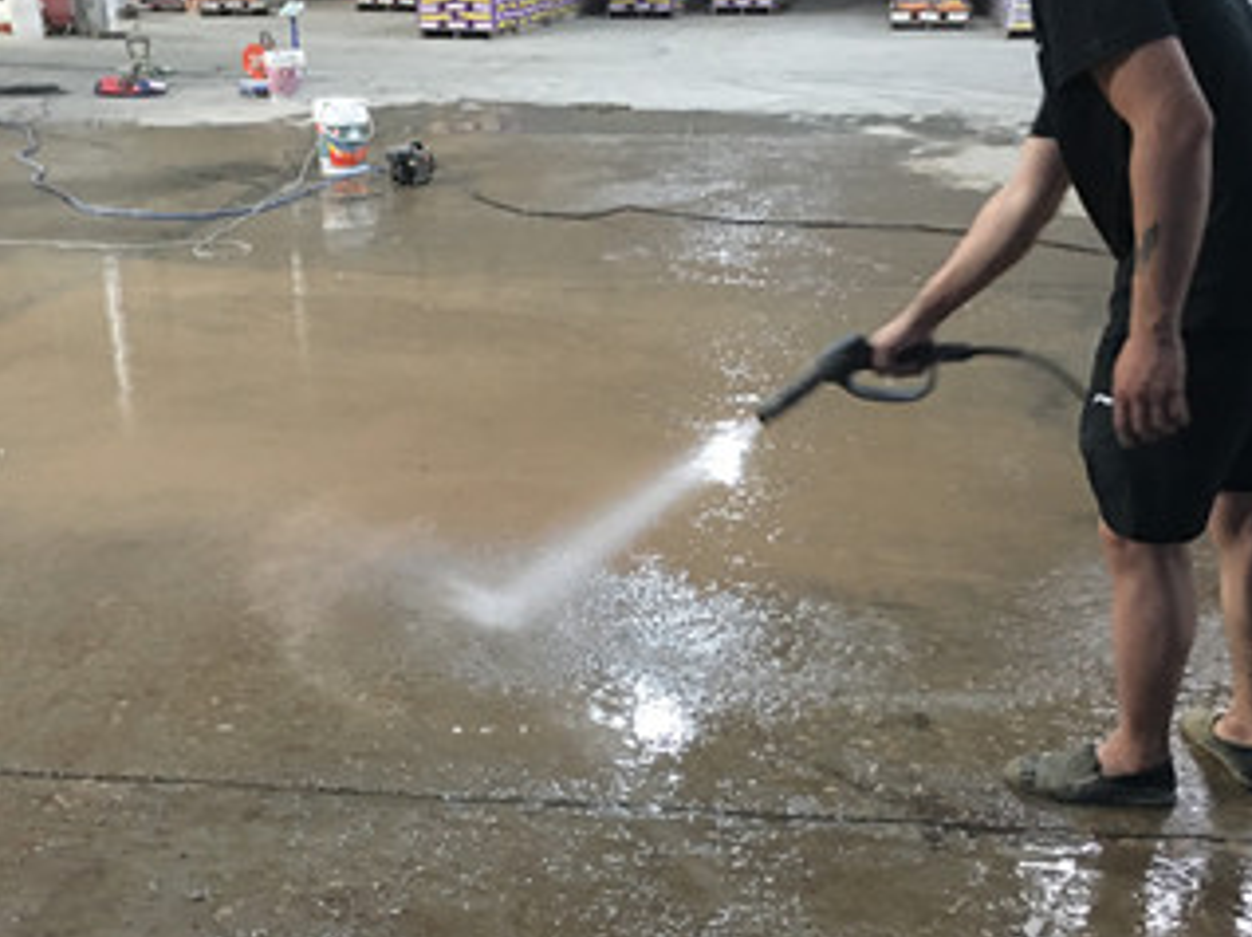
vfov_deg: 34.1
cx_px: 650
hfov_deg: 44.8
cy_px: 593
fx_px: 1518
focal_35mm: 42
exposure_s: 1/4
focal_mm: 4.15
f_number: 2.2
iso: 100
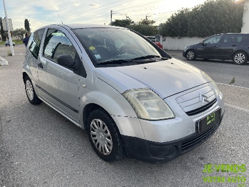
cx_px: 124
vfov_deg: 54.9
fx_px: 180
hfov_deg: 69.4
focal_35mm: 25
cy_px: 94
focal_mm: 5.1
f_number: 1.6
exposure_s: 1/558
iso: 32
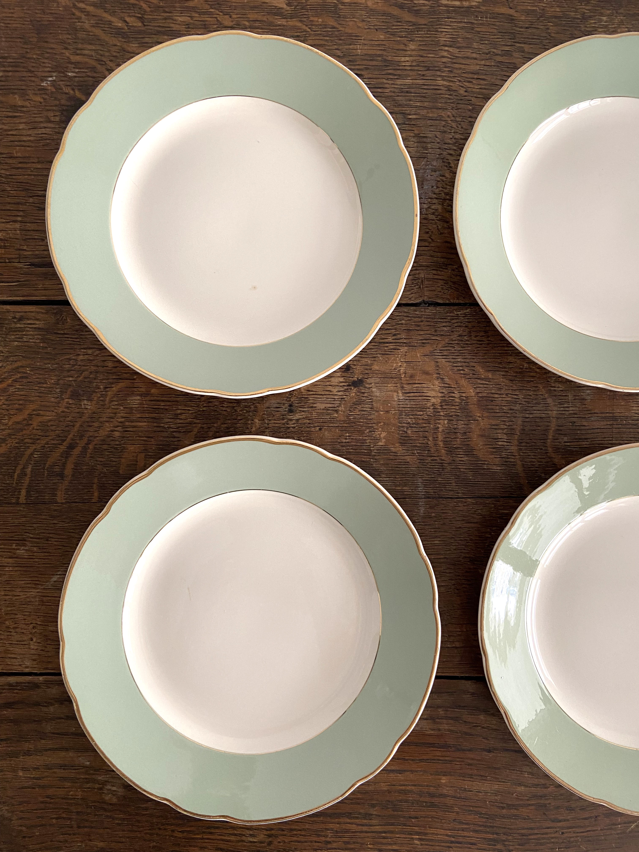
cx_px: 320
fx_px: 640
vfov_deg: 67.3
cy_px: 426
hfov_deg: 53.1
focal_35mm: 26
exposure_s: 1/60
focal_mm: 4.25
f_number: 1.8
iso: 160
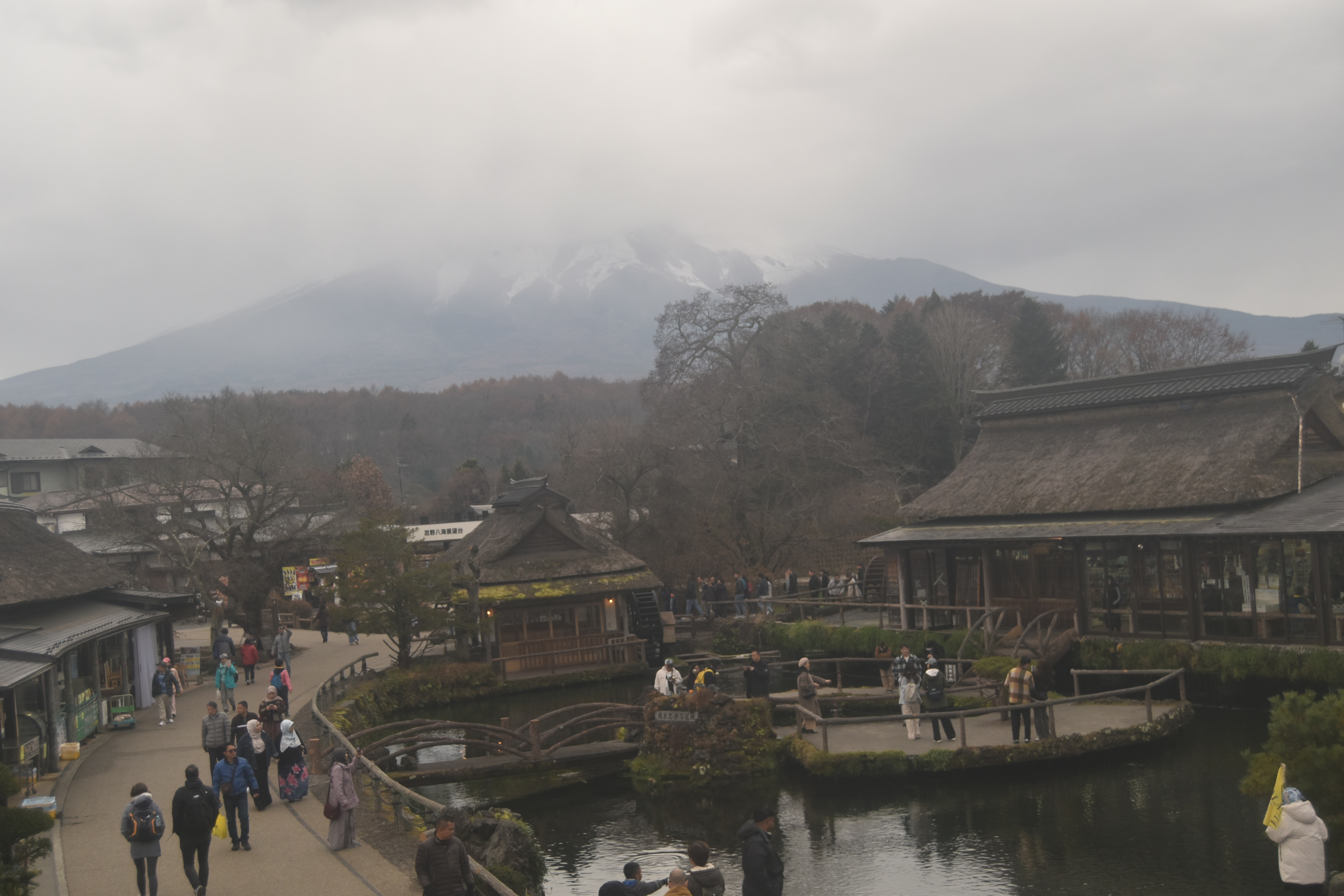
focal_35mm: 46
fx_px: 1736
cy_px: 448
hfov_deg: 42.3
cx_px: 672
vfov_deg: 28.9
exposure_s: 1/100
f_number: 5
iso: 200
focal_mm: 31
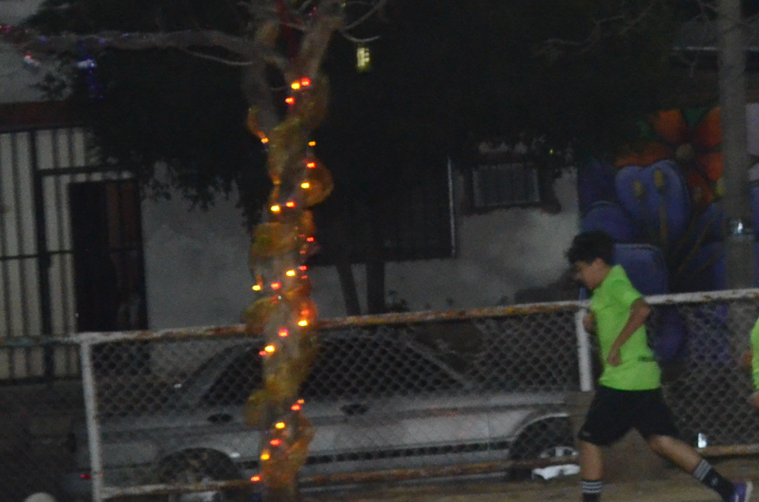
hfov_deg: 9.7
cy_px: 56
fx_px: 4397
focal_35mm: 209
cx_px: 1005
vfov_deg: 6.5
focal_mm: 50
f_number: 5.6
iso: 3200
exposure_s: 1/60
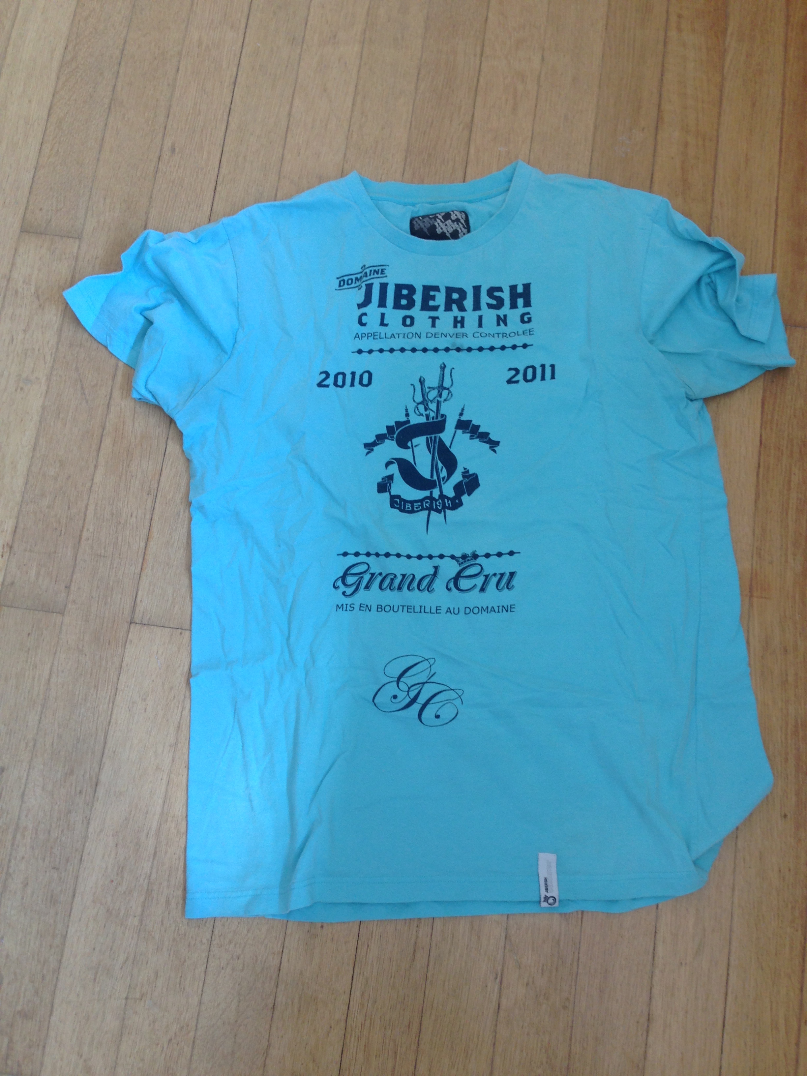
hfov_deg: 42.9
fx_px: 1026
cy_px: 538
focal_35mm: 33
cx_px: 404
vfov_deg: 55.4
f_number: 2.4
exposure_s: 1/20
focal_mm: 4.12
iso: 50
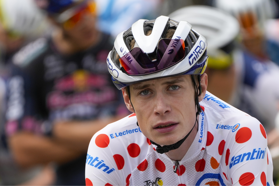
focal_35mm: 400
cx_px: 140
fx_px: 3100
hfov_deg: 5.2
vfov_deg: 3.4
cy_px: 93
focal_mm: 400
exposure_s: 1/1600
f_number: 5.6
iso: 400
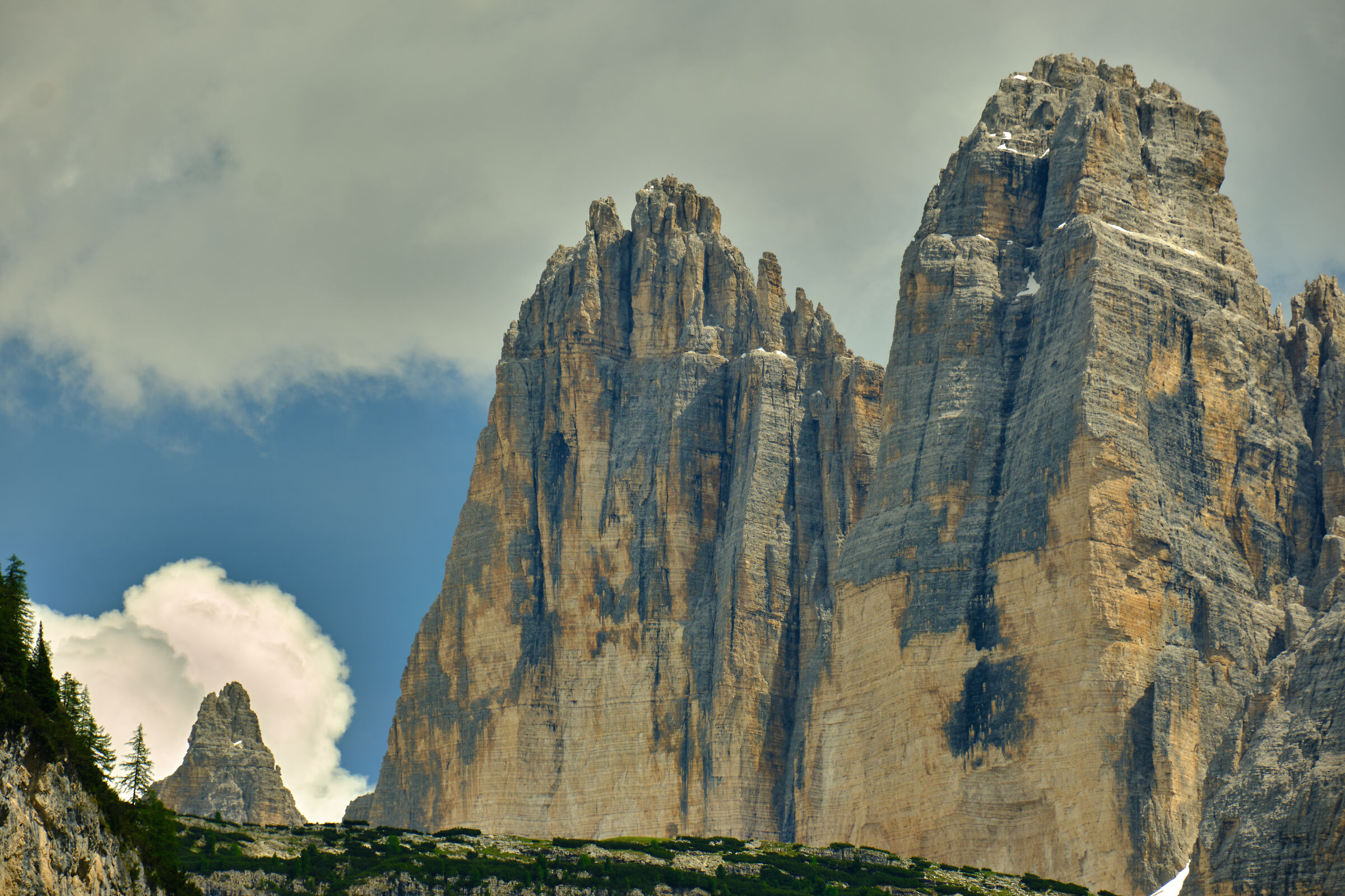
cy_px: 448
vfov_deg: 4.8
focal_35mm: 285
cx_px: 672
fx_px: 10647
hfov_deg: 7.2
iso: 80
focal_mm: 190.3
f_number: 8
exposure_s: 1/60
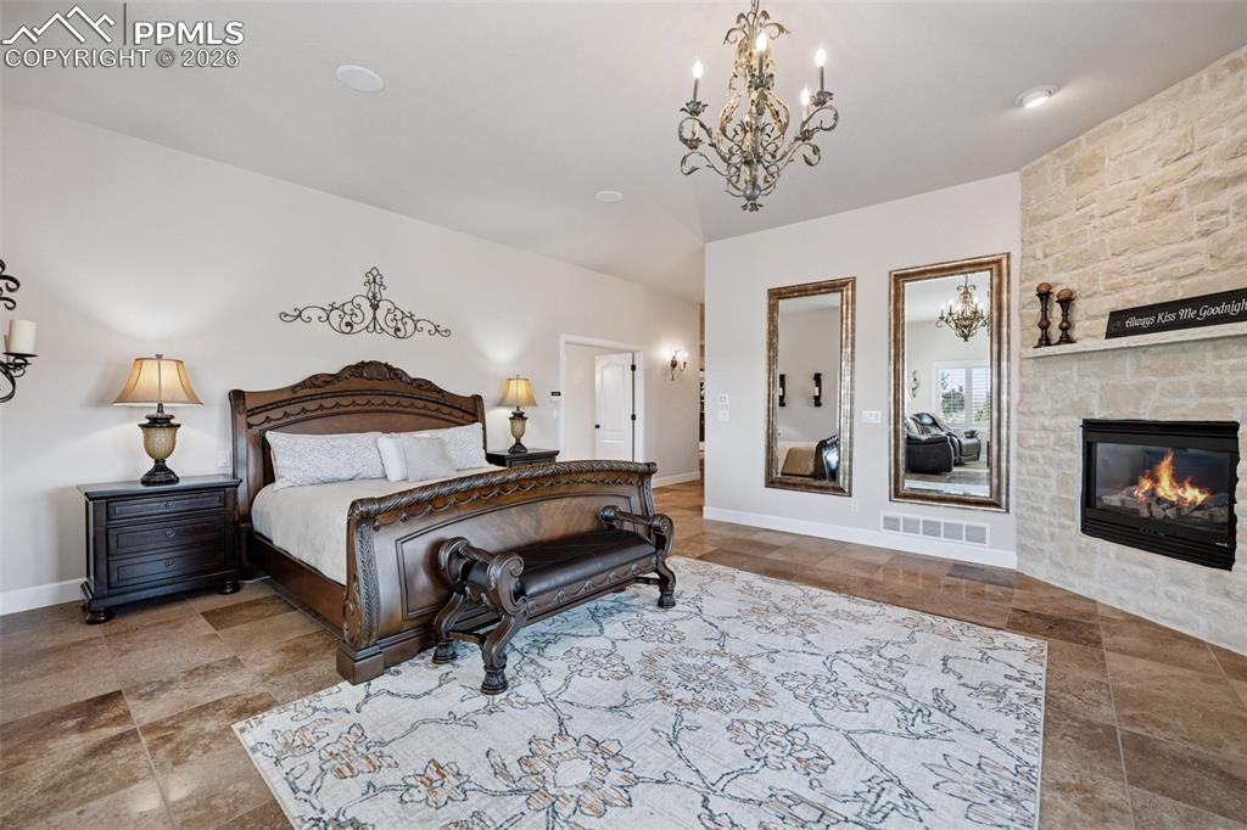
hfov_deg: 100.4
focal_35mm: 15
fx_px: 519
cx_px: 624
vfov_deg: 77.3
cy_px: 415
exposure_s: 1/50
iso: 400
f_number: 3.5
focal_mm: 15
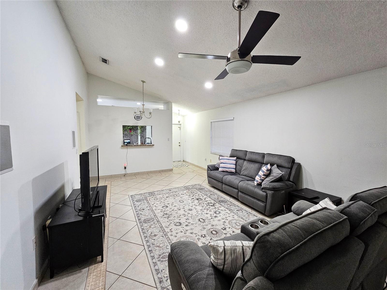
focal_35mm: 13
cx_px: 194
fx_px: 145
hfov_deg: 106.2
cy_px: 145
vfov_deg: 89.9
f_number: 2.2
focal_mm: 2.2
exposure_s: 1/60
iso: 320
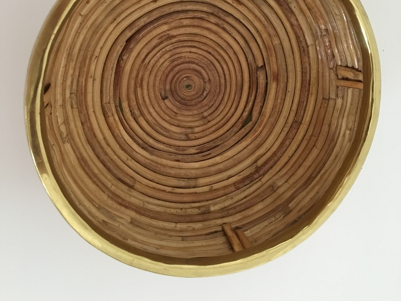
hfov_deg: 47.9
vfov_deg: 36.1
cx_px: 200
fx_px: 452
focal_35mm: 39
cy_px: 79
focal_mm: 4.15
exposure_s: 1/15
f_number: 2.2
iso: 250
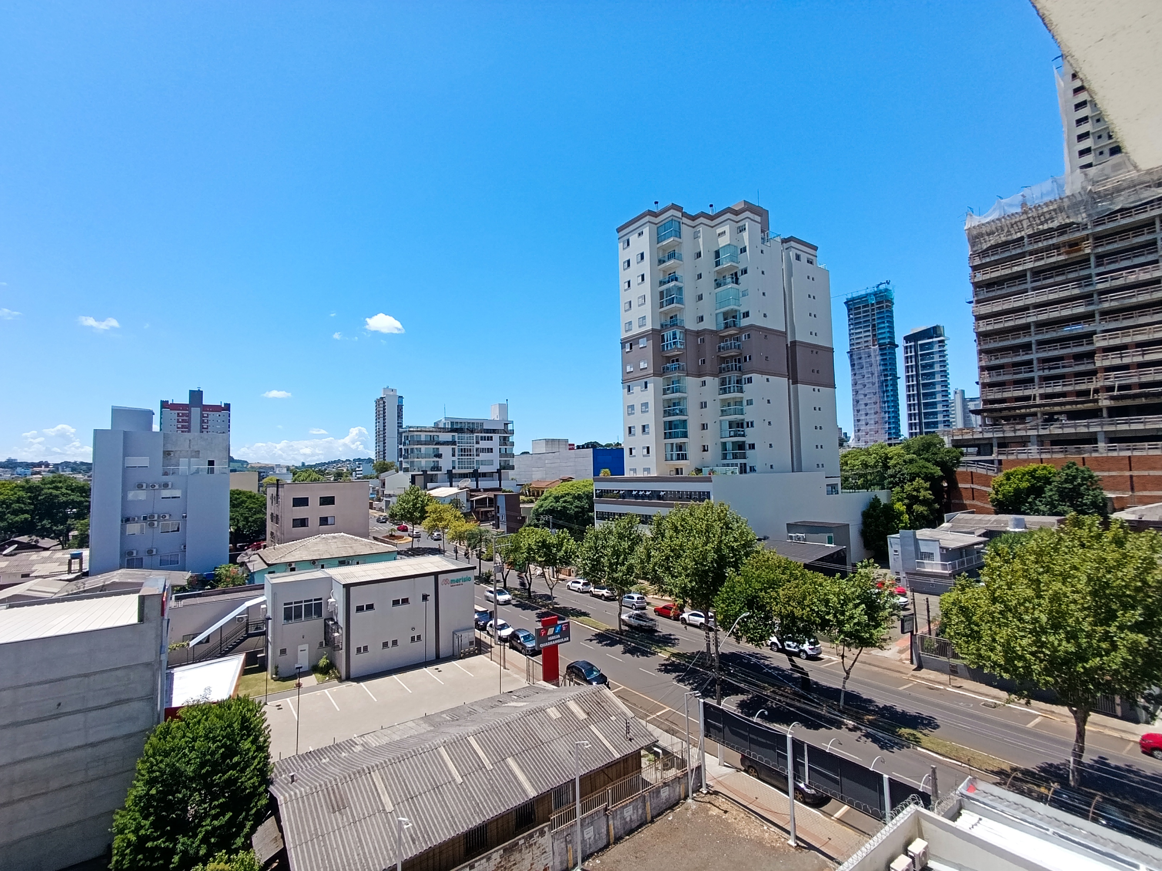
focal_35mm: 16
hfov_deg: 94.5
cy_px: 436
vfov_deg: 78.1
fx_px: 537
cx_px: 581
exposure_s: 1/810
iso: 50
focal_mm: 1.65
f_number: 2.2
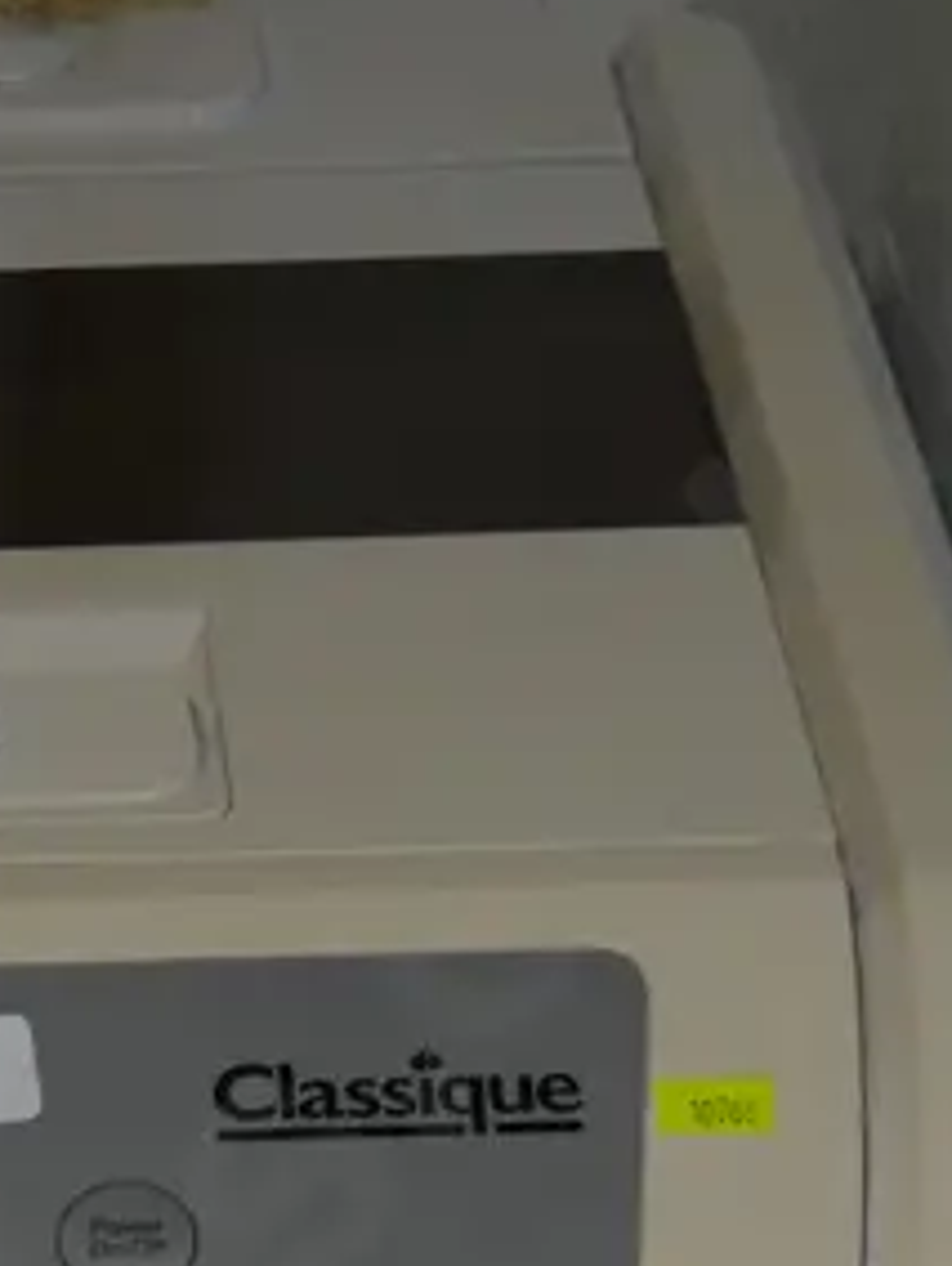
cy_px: 2076
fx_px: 5817
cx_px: -387
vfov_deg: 11.7
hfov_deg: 9.2
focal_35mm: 159
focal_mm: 22
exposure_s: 1/60
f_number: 4.7
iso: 200
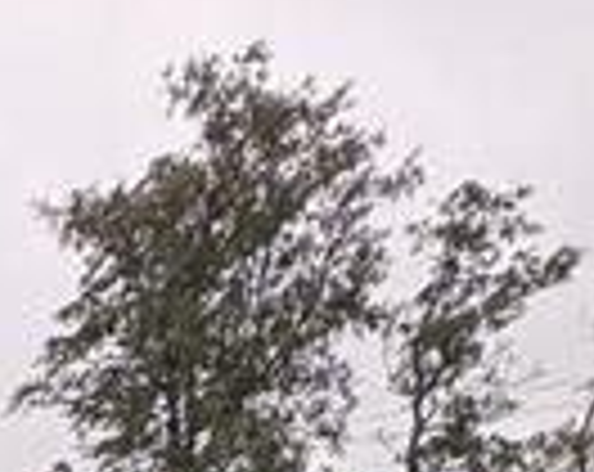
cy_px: 1474
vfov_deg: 10.5
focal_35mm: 93
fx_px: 1631
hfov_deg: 13.8
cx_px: -878
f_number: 2.2
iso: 125
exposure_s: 1/99
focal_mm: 2.22
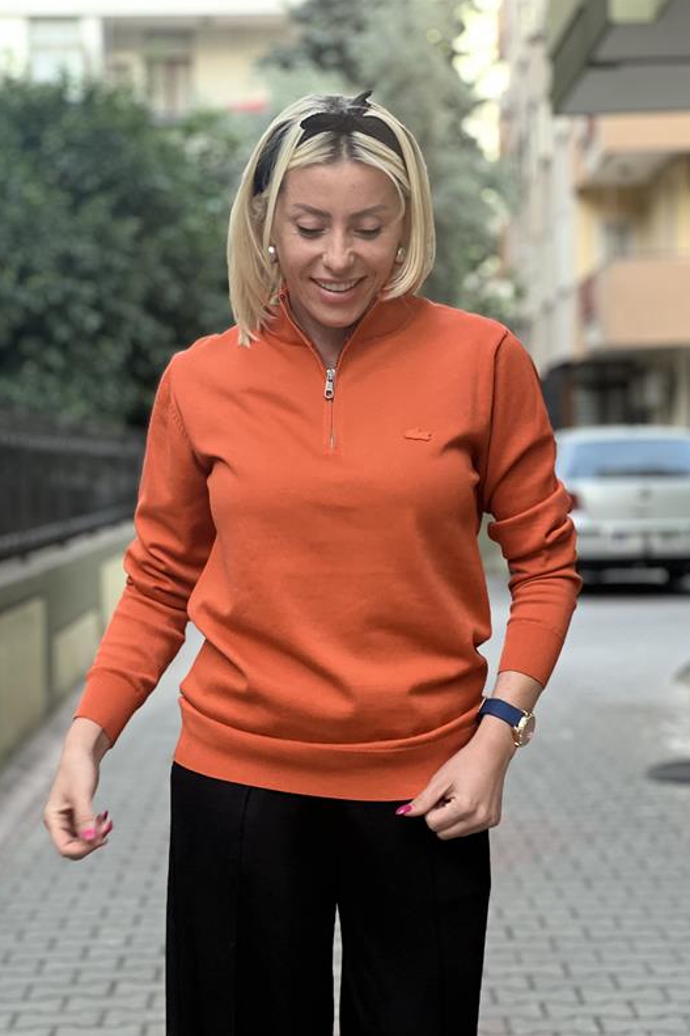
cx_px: 317
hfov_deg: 16.8
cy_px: 519
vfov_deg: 25.1
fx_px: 2330
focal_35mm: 81
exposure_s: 1/40
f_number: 2.8
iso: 200
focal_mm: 9
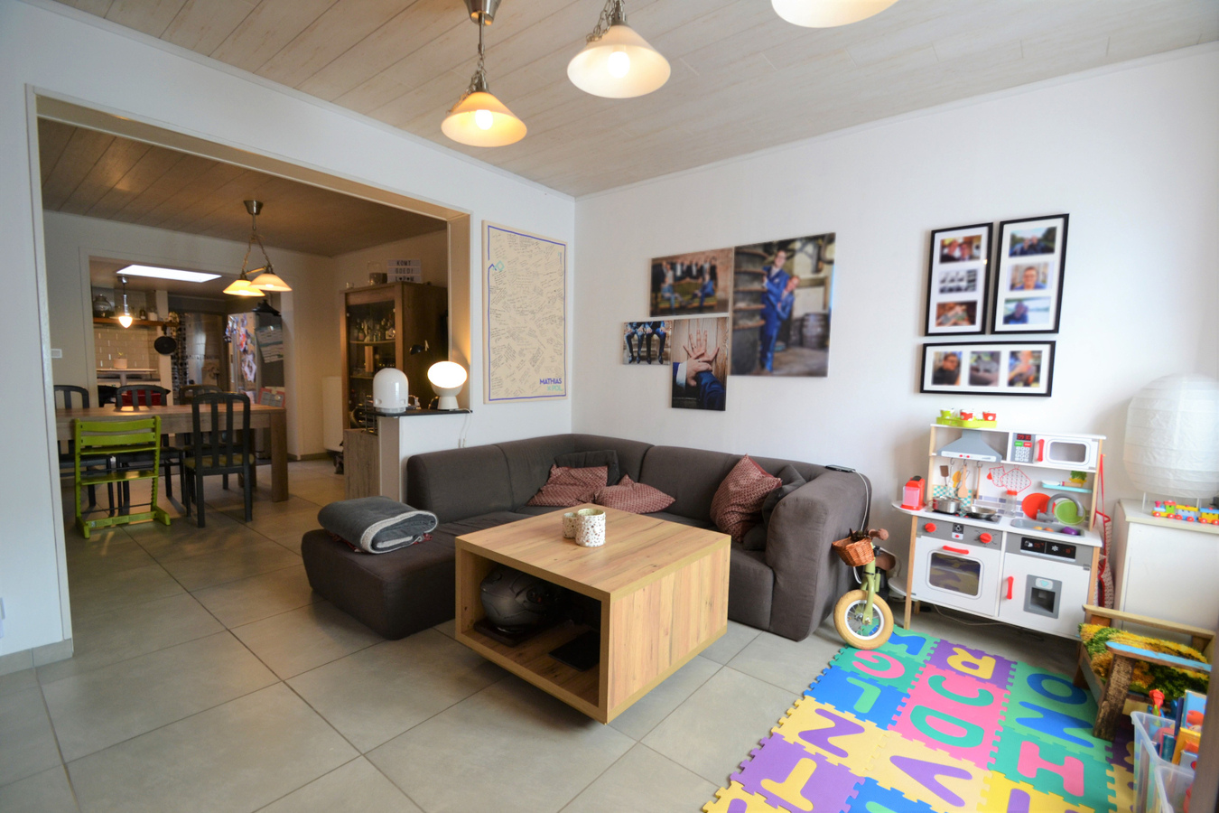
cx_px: 610
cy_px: 406
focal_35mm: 16
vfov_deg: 72.1
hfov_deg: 95.0
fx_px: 559
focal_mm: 11
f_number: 4
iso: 400
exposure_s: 1/60
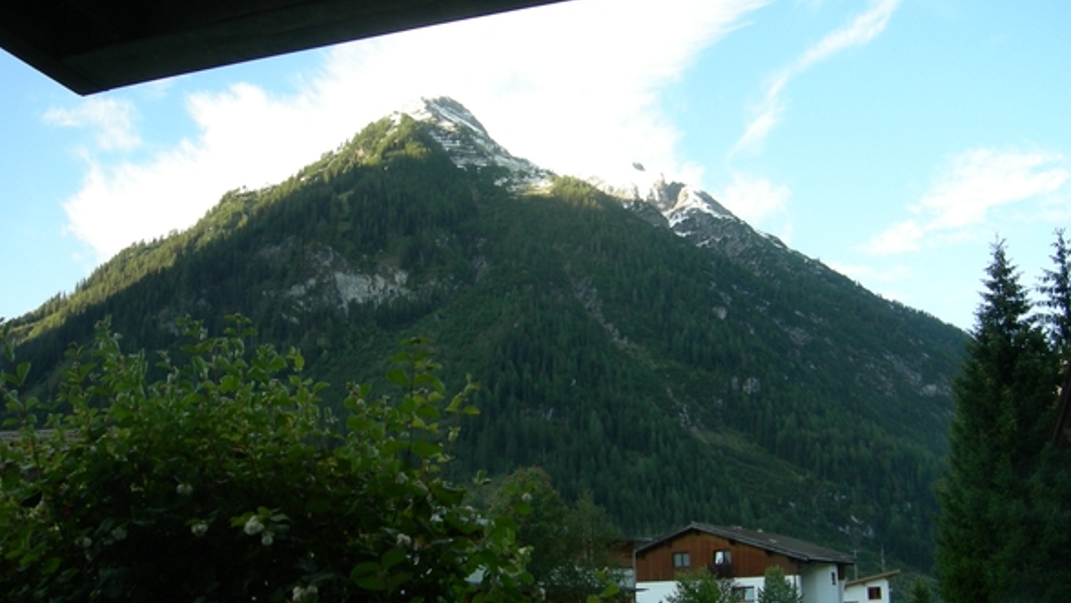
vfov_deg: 29.7
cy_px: 310
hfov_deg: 50.5
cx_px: 536
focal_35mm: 40
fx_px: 1136
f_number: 3.8
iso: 64
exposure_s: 1/94.4
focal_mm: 7.5
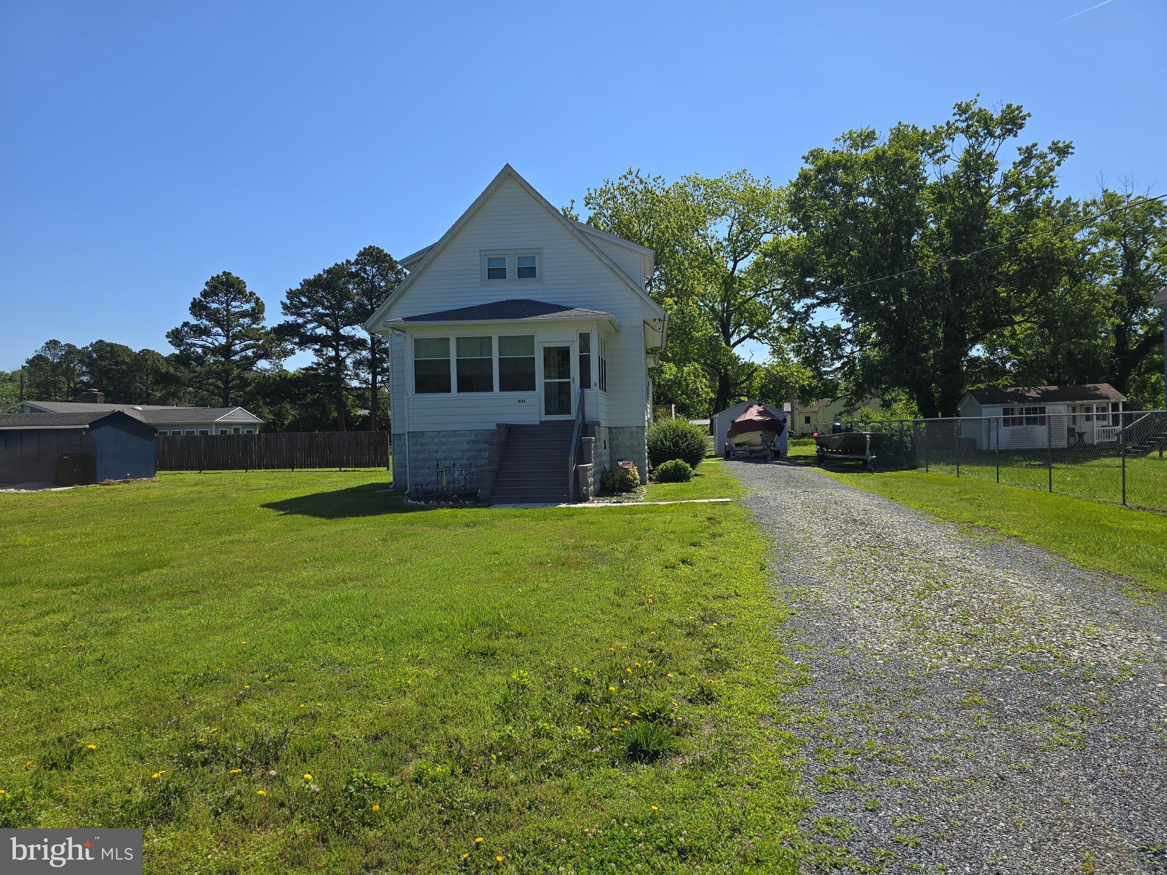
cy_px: 438
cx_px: 584
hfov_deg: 73.9
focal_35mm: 23
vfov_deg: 58.9
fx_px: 775
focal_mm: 6.3
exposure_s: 1/981
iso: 12
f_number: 1.7
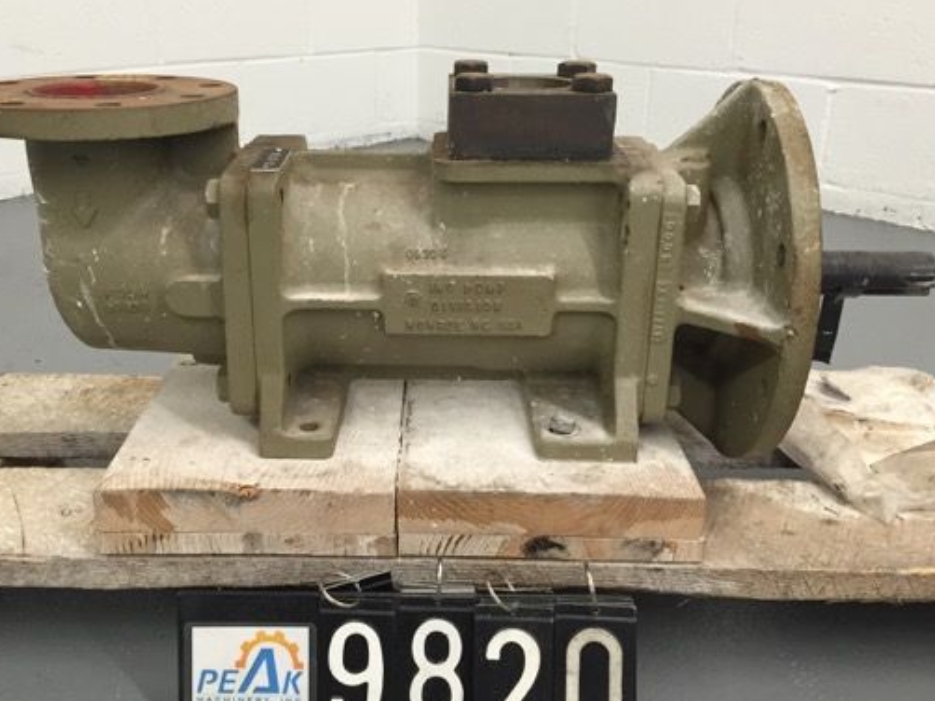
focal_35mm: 37
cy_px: 341
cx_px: 389
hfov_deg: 49.9
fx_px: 999
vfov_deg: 38.6
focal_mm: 4.15
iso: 100
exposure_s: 1/30
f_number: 2.2
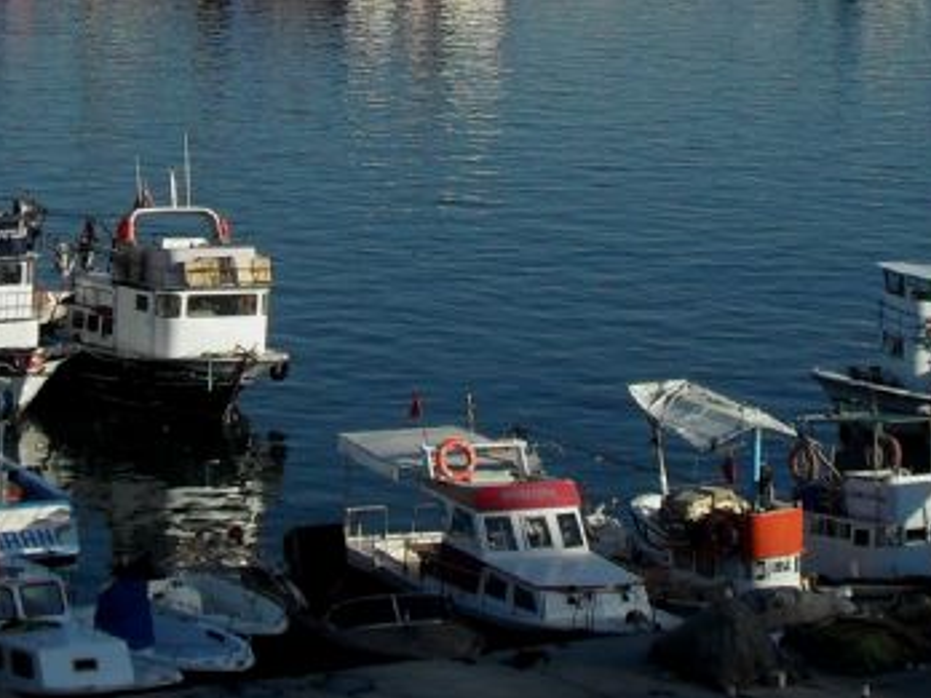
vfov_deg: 9.9
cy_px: -219
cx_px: 540
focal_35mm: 147
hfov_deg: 13.4
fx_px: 3954
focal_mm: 8.8
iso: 100
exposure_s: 1/125
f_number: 11.1
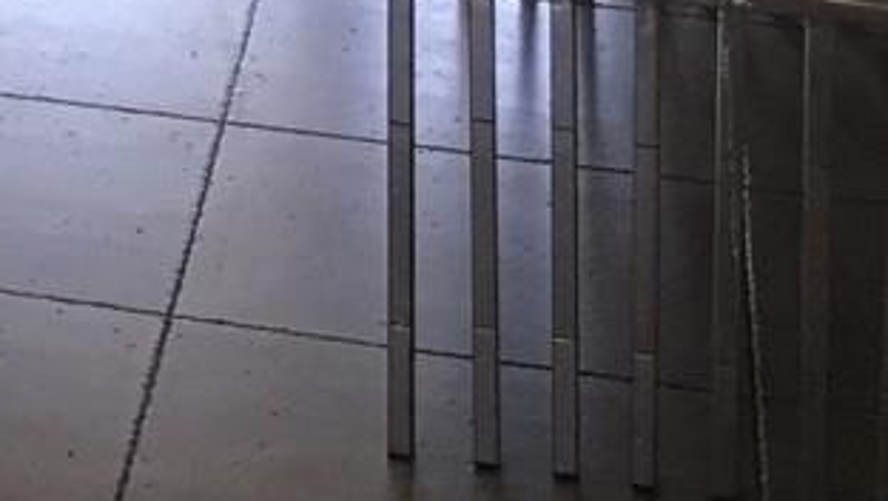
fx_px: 3817
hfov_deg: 12.0
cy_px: -951
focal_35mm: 162
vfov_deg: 6.8
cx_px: -797
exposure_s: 1/30
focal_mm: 4.15
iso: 40
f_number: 2.2
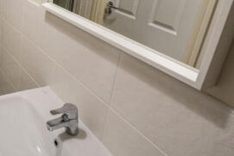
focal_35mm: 36
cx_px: 0
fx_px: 234
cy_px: 15
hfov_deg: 45.1
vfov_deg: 34.7
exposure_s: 1/160
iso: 1600
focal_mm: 10
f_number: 4
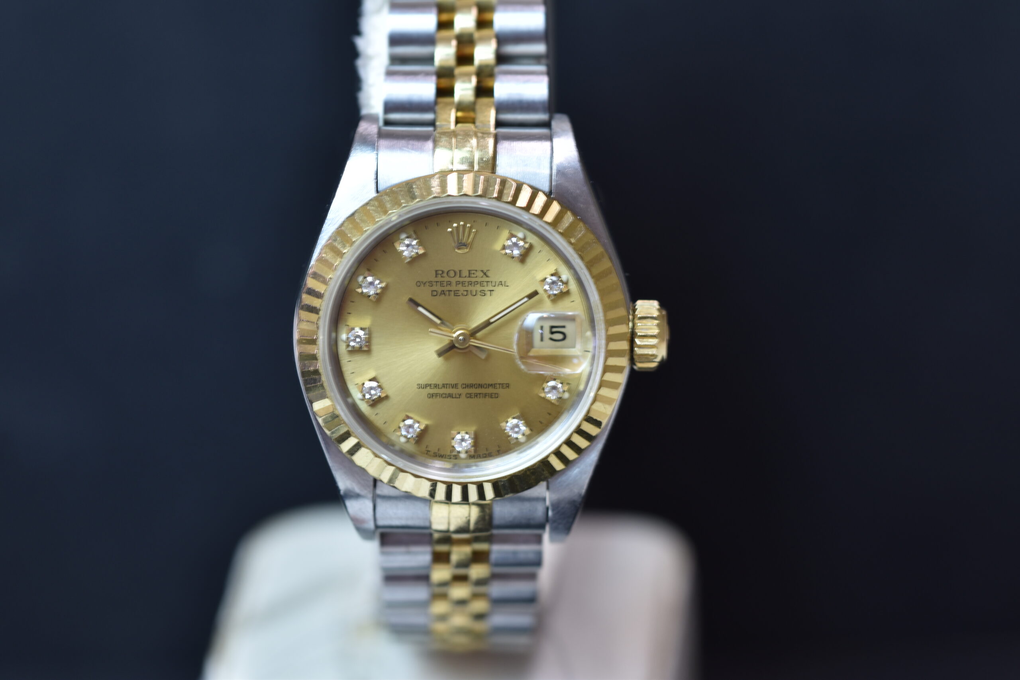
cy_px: 340
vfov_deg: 10.2
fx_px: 3825
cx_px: 510
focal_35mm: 135
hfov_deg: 15.2
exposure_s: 1/25
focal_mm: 90
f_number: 5
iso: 100
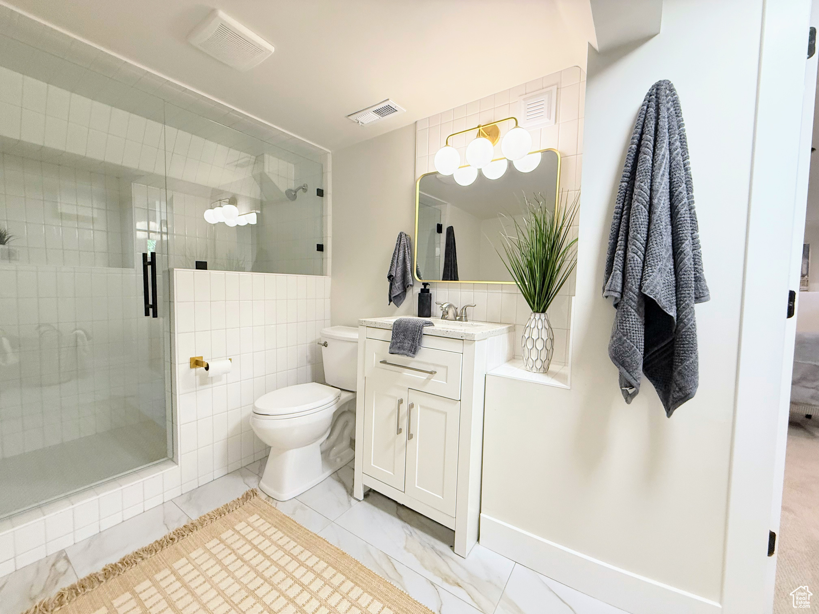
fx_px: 331
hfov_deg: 102.1
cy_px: 307
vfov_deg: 85.7
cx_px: 410
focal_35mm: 14
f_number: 2.2
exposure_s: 1/120
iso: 250
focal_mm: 2.22
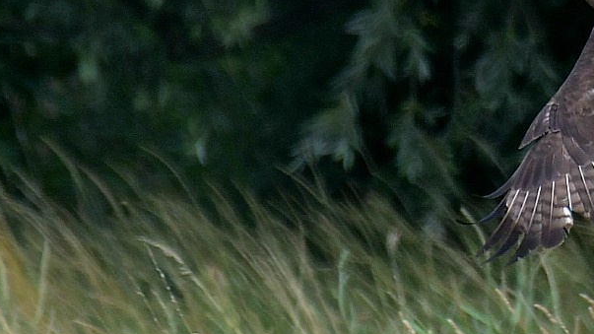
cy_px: 51
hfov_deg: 1.6
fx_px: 21008
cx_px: 476
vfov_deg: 0.9
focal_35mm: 1334
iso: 200
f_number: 5.6
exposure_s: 1/1500
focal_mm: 500
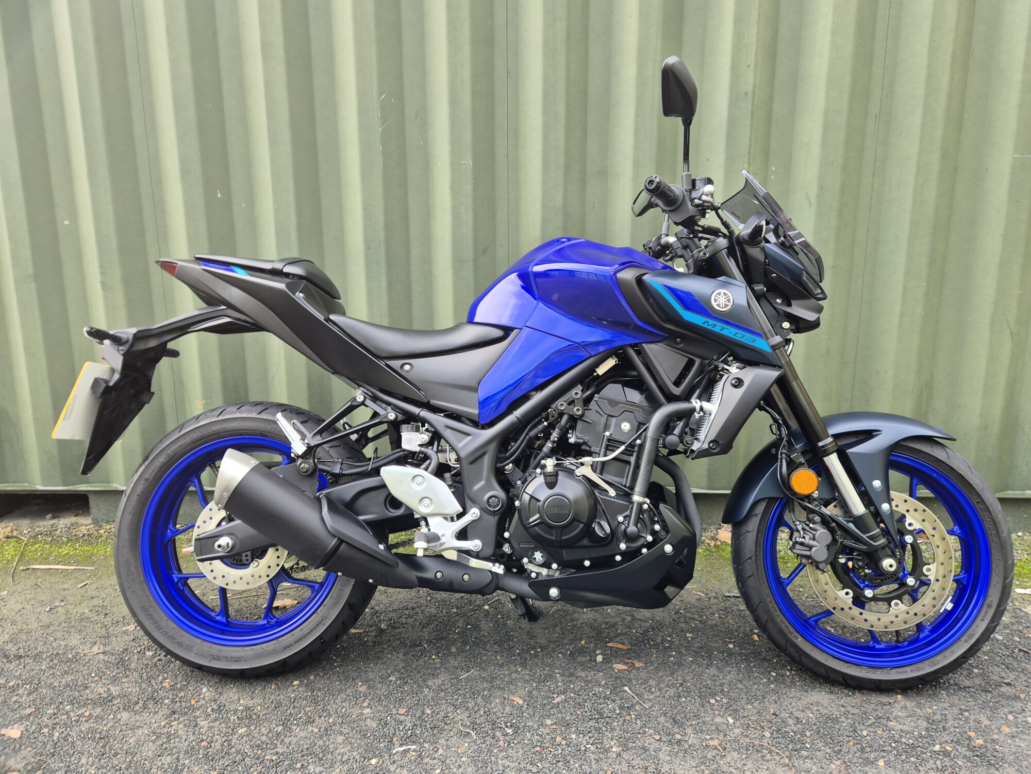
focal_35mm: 23
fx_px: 685
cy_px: 387
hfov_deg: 73.9
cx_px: 516
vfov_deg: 58.9
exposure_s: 1/180
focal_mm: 5.4
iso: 80
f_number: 1.8
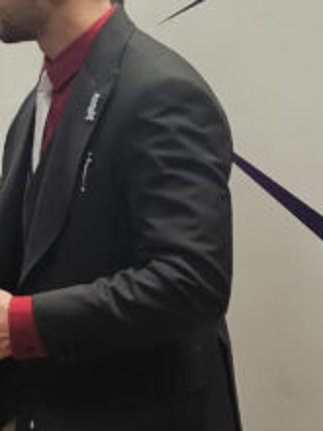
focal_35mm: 107
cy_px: 106
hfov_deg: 13.6
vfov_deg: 18.3
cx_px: -18
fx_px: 1331
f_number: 1.8
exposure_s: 1/120
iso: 160
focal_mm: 5.4
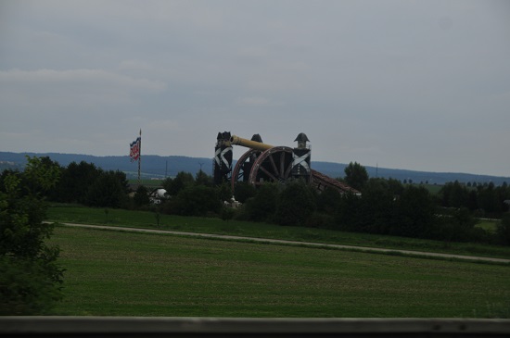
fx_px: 1061
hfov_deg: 27.0
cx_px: 255
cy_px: 169
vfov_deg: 18.1
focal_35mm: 75
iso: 200
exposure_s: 1/640
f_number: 4
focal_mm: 50
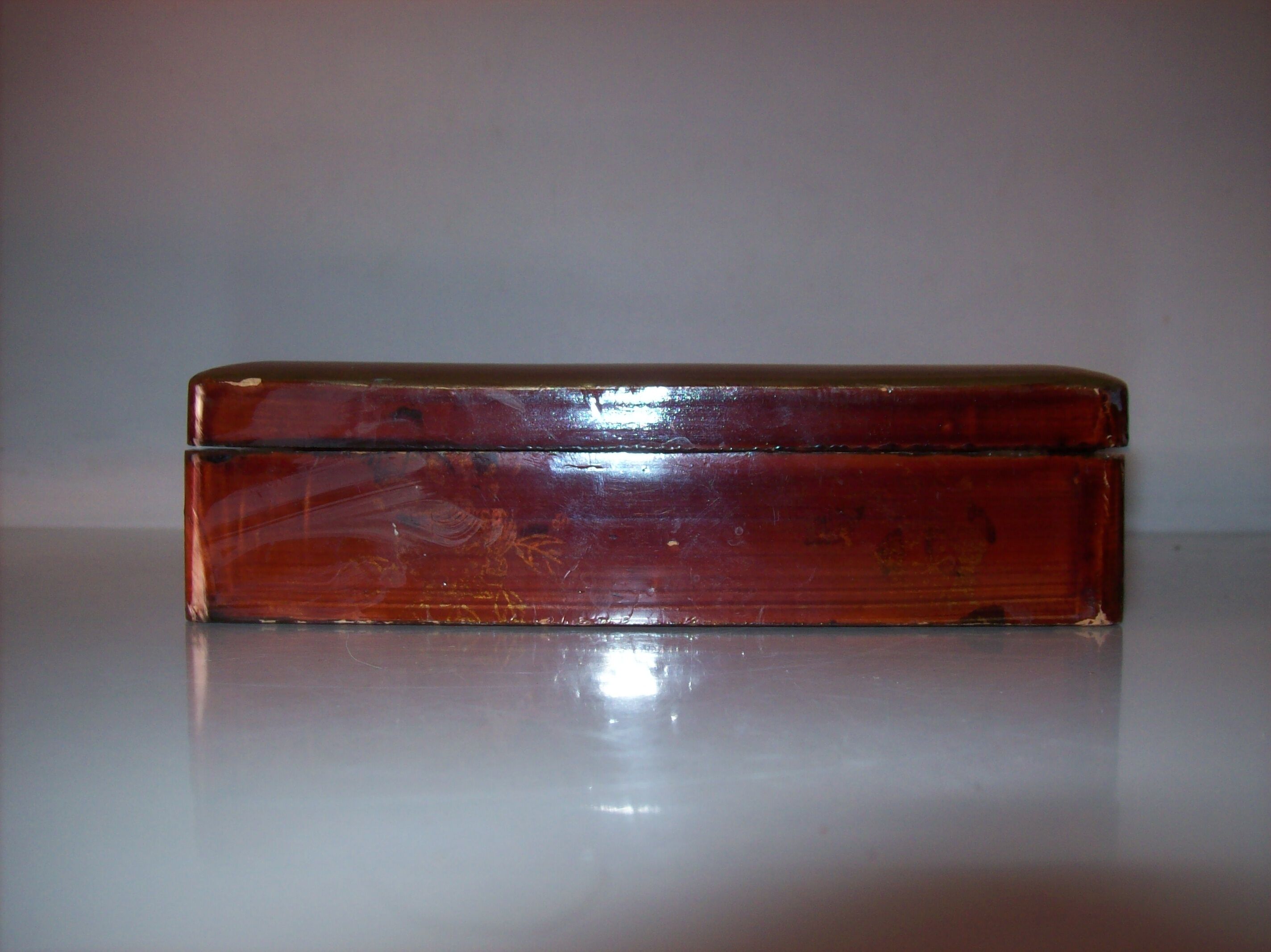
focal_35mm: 36
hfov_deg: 51.4
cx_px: 636
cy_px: 476
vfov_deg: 39.6
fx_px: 1321
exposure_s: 1/64
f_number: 2.7
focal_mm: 6
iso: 80
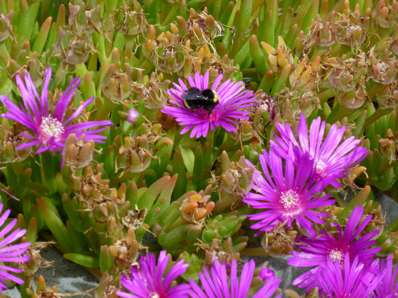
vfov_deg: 7.4
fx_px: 2323
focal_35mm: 202
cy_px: 149
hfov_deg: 9.8
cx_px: 199
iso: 80
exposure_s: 1/125
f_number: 5.9
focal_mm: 36
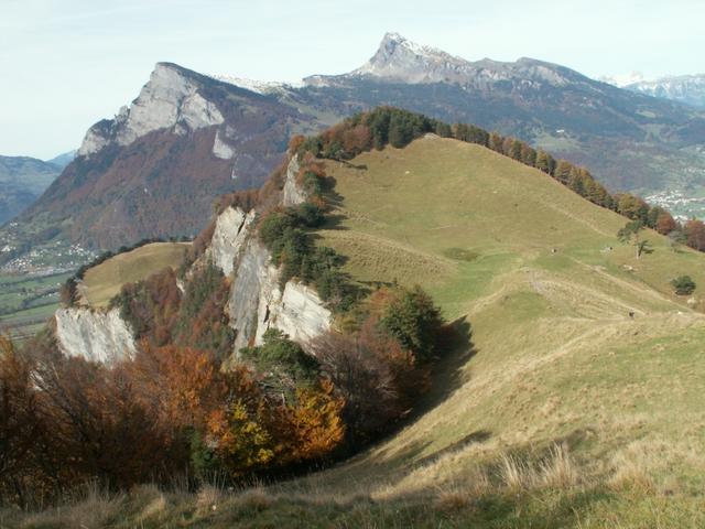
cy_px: 264
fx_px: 713
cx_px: 352
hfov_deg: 52.6
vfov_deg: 40.7
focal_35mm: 35
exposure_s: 1/200
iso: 50
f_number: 5.6
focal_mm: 5.86
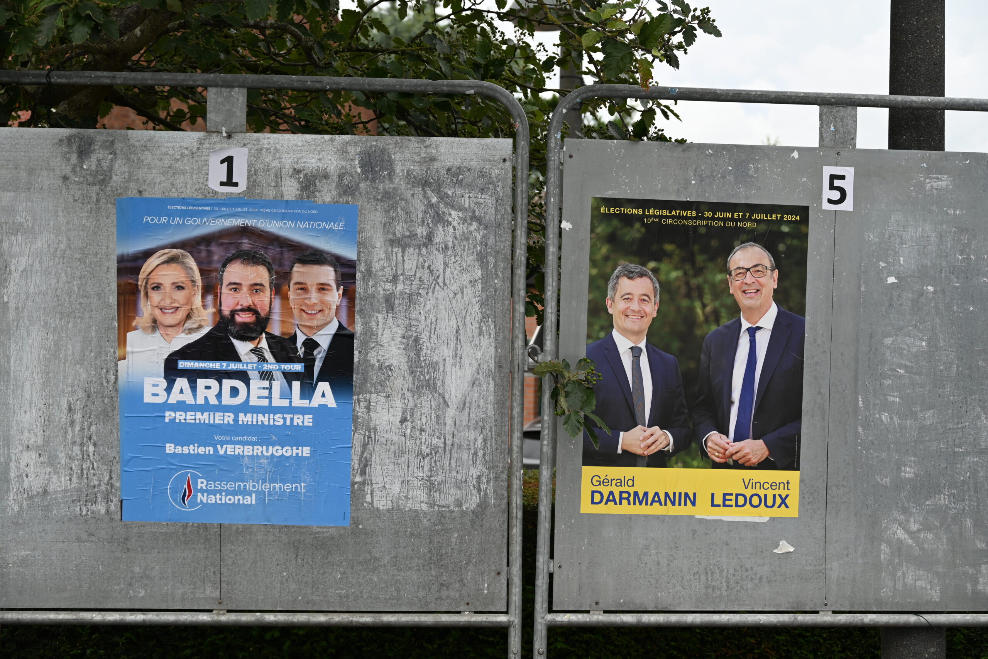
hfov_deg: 30.5
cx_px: 494
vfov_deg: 20.6
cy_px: 330
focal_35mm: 66
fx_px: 1812
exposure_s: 1/250
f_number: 6
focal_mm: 66
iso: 100
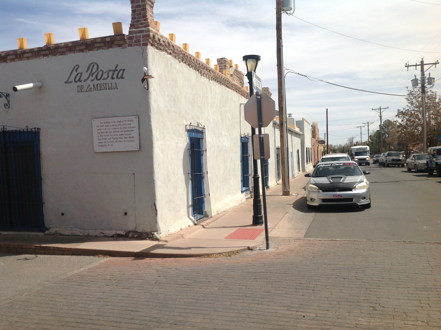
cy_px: 165
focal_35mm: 35
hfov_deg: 52.7
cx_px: 220
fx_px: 445
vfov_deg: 40.6
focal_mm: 4.28
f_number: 2.4
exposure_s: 1/2747
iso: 50
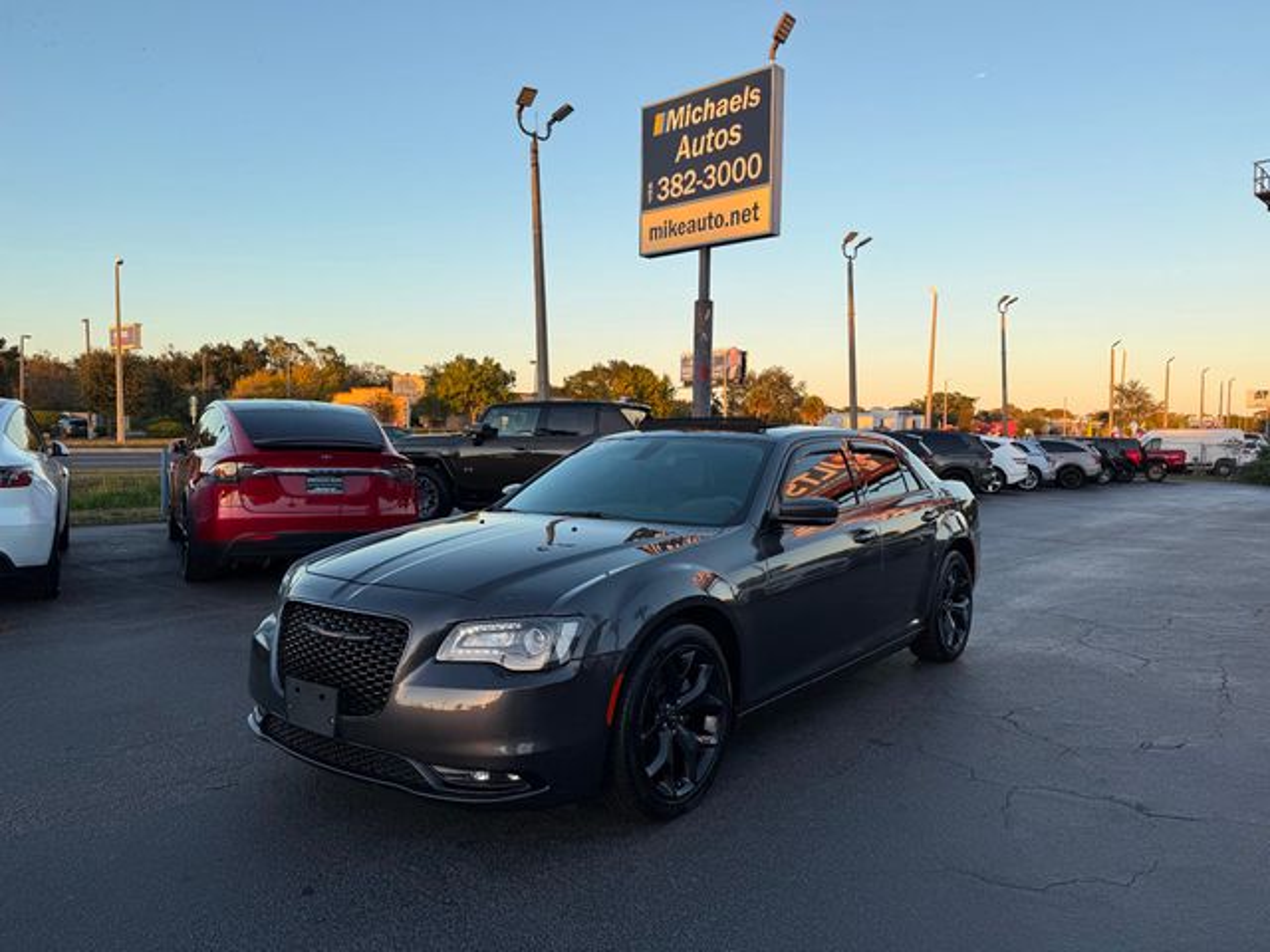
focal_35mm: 24
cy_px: 476
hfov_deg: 71.6
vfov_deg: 56.8
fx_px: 881
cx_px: 635
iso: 80
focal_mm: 6.76
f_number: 1.78
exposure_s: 1/849
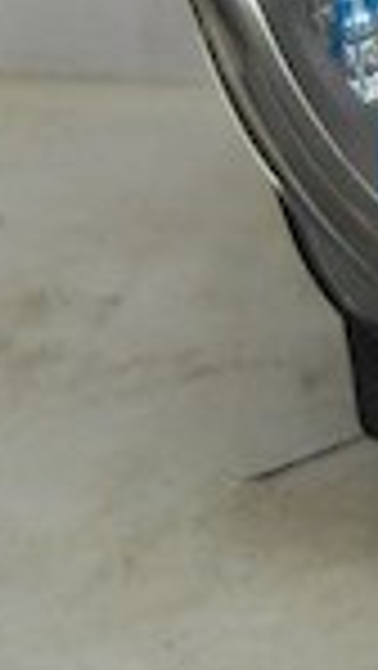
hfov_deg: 5.6
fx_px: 3415
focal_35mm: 192
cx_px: 1408
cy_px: -234
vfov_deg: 10.9
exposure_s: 1/60
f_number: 3.1
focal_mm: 6.72
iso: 80
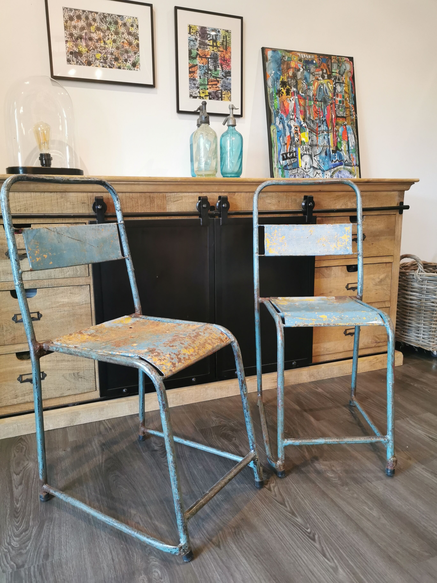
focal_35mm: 27
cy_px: 292
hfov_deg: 51.4
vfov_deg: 65.3
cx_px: 218
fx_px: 454
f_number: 1.8
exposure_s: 1/50
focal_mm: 5.58
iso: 320
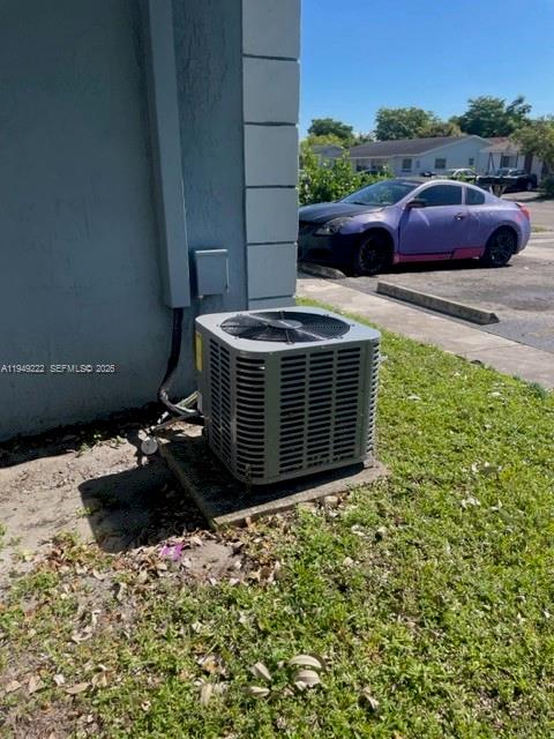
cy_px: 370
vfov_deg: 67.3
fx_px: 555
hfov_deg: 53.1
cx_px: 277
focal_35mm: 26
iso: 32
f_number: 1.6
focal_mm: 4.2
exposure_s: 1/2132
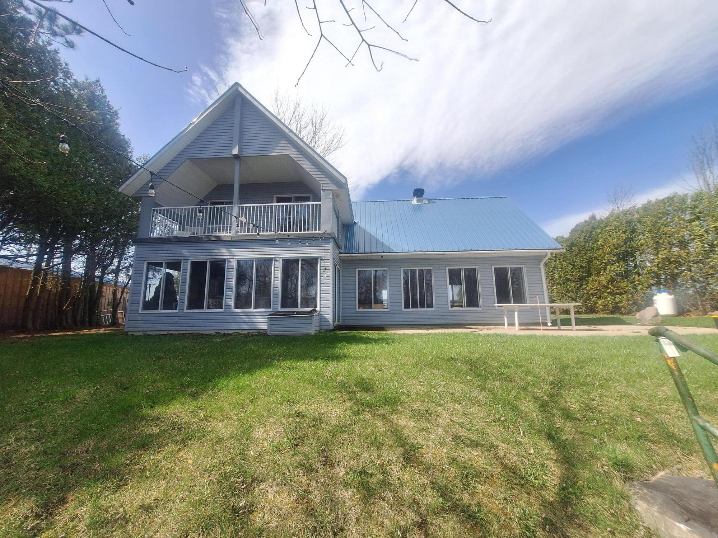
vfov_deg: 89.9
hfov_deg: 106.2
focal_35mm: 13
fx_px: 270
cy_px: 269
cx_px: 359
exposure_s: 1/2079
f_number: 2.2
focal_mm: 1.74
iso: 40
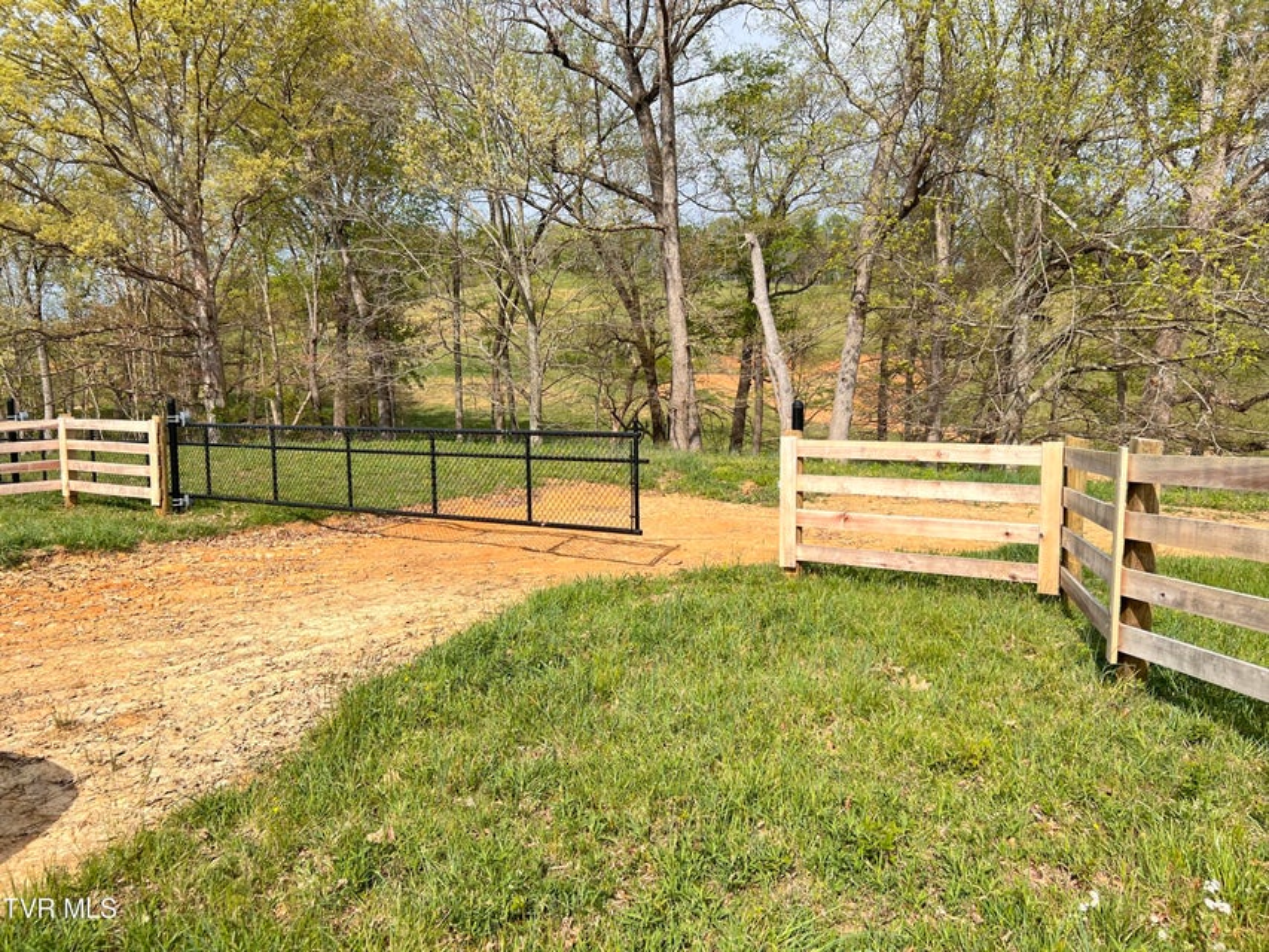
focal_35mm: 26
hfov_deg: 67.3
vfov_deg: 53.1
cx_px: 634
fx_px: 953
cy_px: 476
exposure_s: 1/2841
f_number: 1.5
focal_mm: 5.7
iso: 50
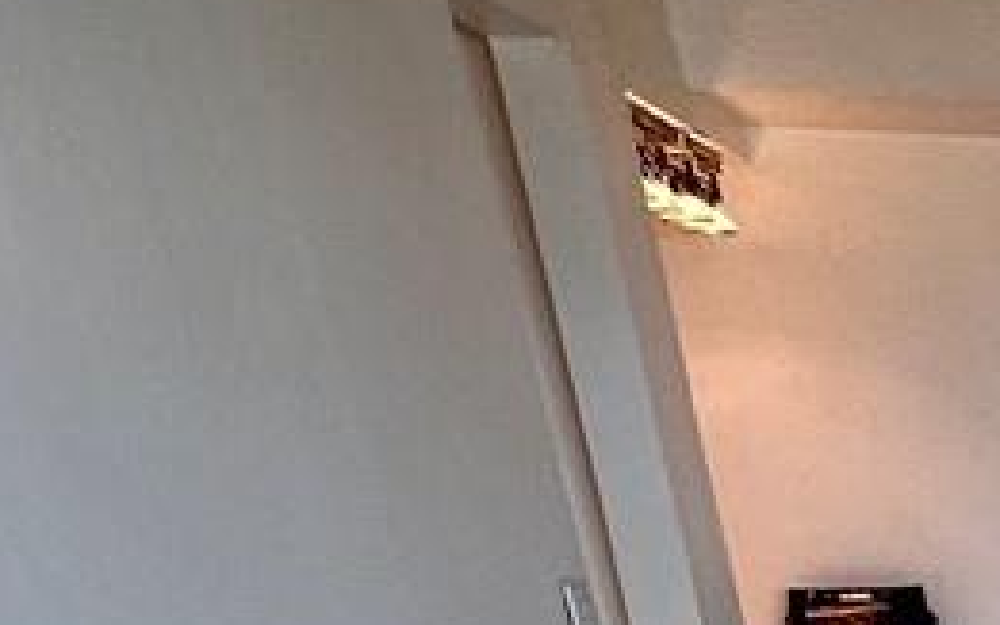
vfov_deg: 12.8
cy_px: 1200
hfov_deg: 13.6
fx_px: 2480
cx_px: 2594
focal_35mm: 91
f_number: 2.2
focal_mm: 2.22
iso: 64
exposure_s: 1/120
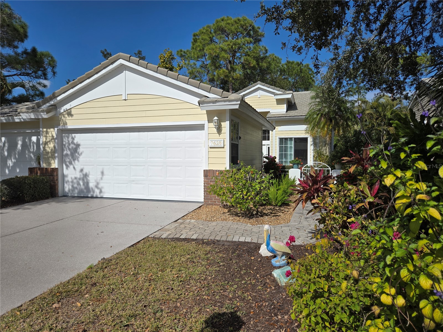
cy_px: 166
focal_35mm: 23
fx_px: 294
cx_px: 222
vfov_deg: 58.9
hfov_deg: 73.9
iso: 25
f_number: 1.8
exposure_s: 1/4883
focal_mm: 5.4
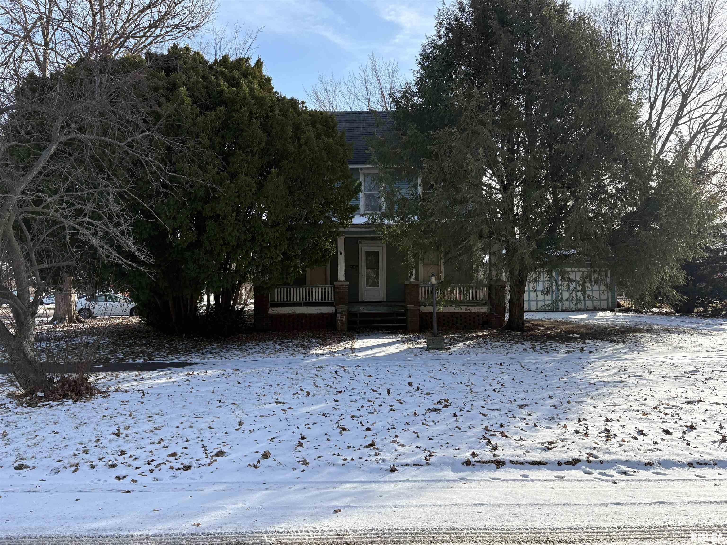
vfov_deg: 53.1
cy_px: 272
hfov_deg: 67.3
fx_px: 546
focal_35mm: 26
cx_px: 364
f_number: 1.6
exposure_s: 1/2451
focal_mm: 5.96
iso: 64
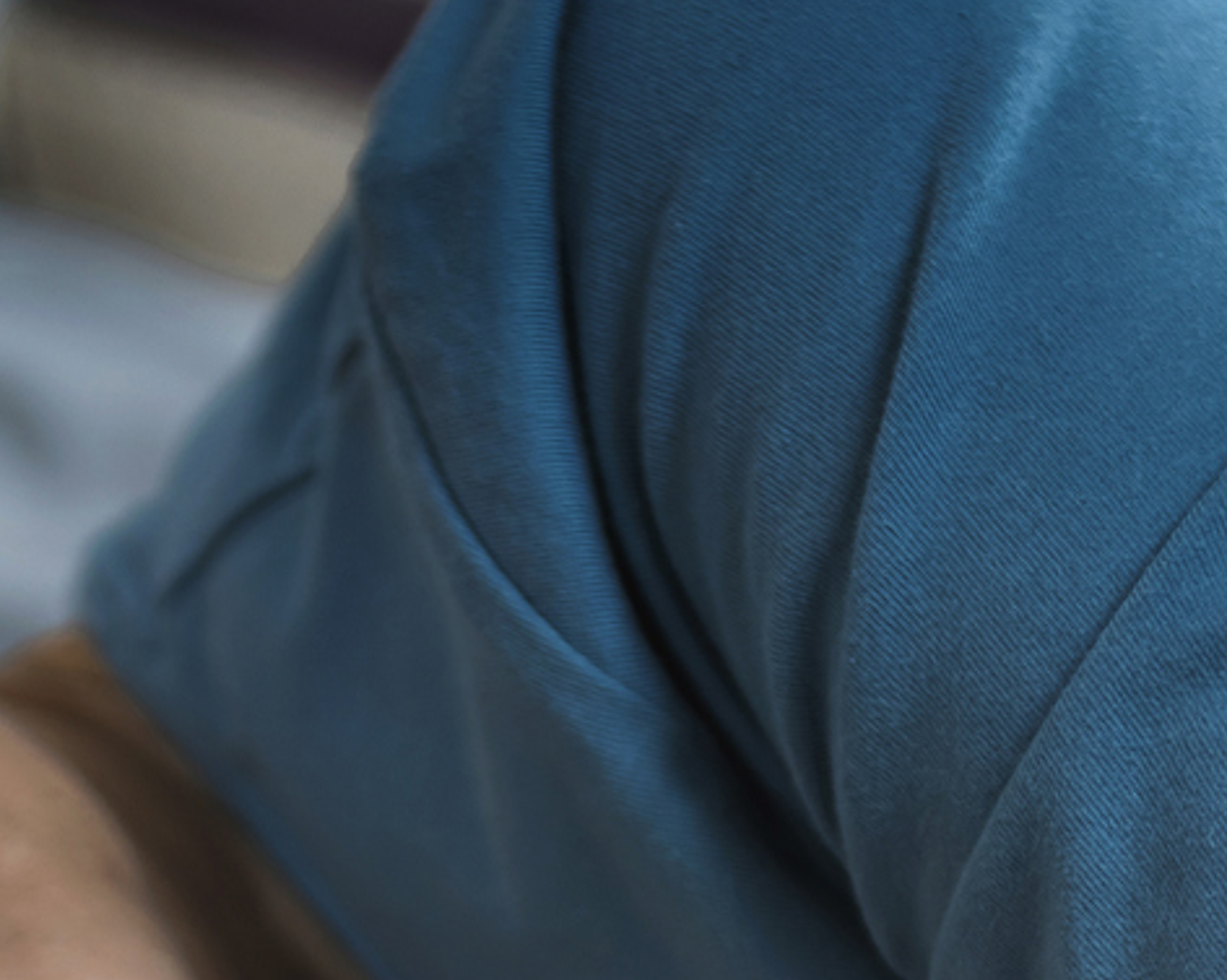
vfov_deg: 7.2
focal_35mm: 211
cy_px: 1349
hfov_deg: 9.1
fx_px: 7658
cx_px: 303
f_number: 2.8
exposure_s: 1/160
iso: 64
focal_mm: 50
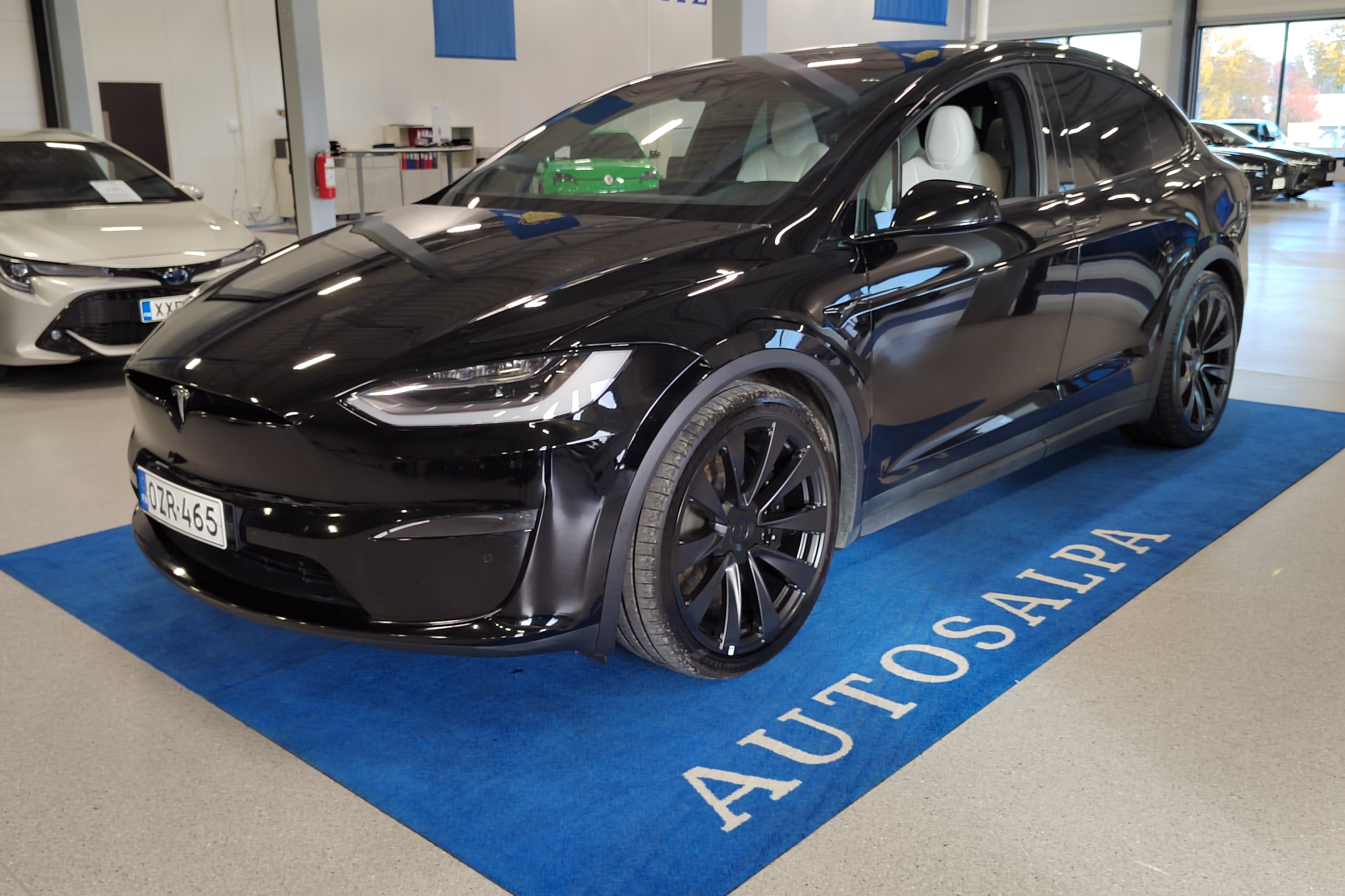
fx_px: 1158
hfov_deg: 60.3
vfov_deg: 42.3
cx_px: 684
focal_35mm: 31
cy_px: 409
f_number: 1.9
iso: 391
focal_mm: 5.52
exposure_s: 1/100
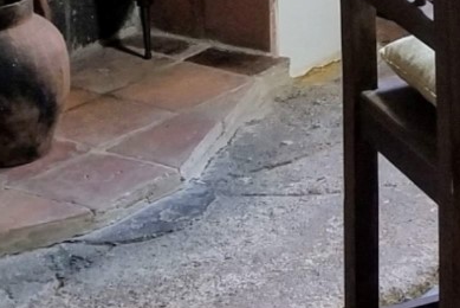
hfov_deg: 13.5
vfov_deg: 9.3
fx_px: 1790
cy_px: -261
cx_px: 766
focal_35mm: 140
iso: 200
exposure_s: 1/20
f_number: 1.7
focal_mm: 4.3
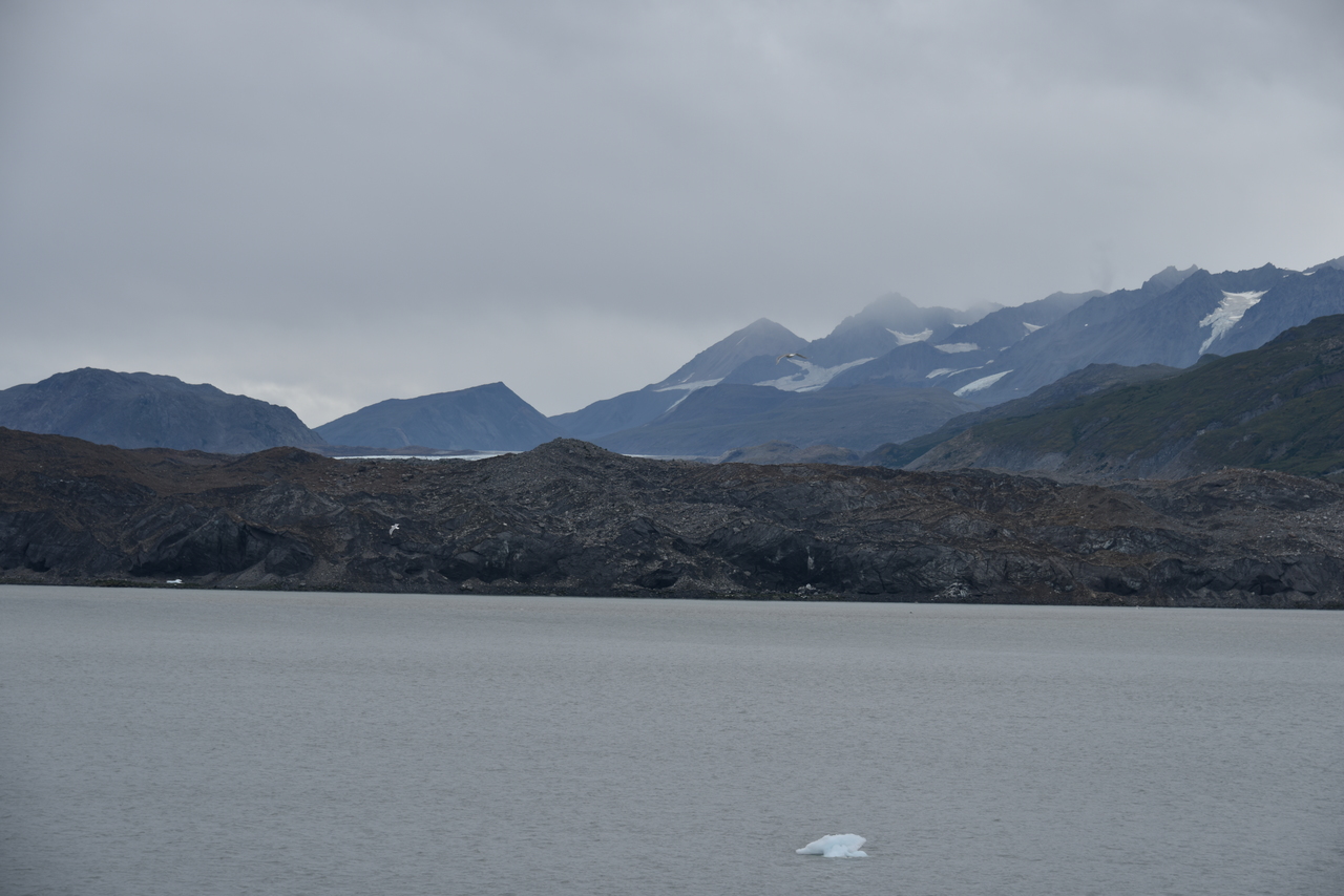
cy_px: 448
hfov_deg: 22.1
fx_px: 3435
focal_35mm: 92
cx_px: 672
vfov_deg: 14.9
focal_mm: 92
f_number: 7.1
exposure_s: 1/200
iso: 100
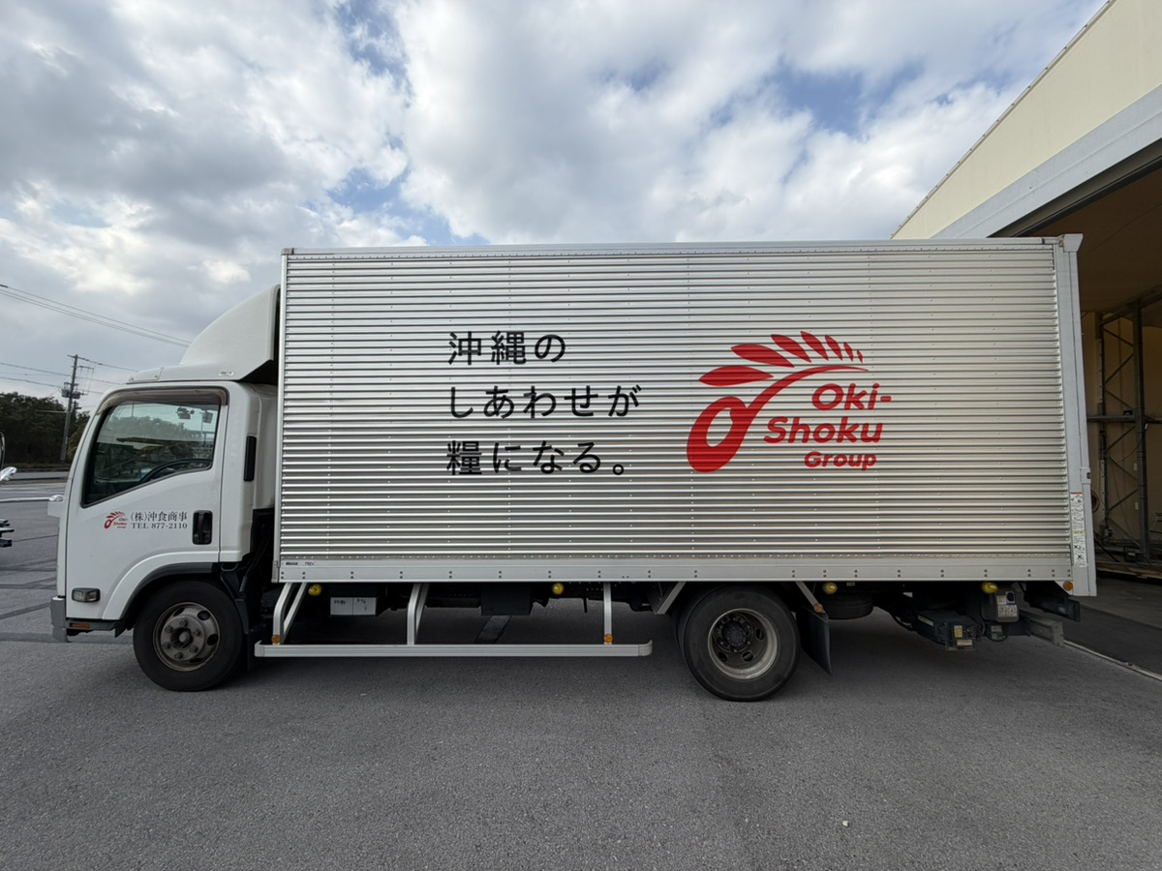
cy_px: 436
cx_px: 581
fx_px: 470
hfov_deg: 102.1
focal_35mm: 14
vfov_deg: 85.7
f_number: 2.2
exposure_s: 1/853
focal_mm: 2.22
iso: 20
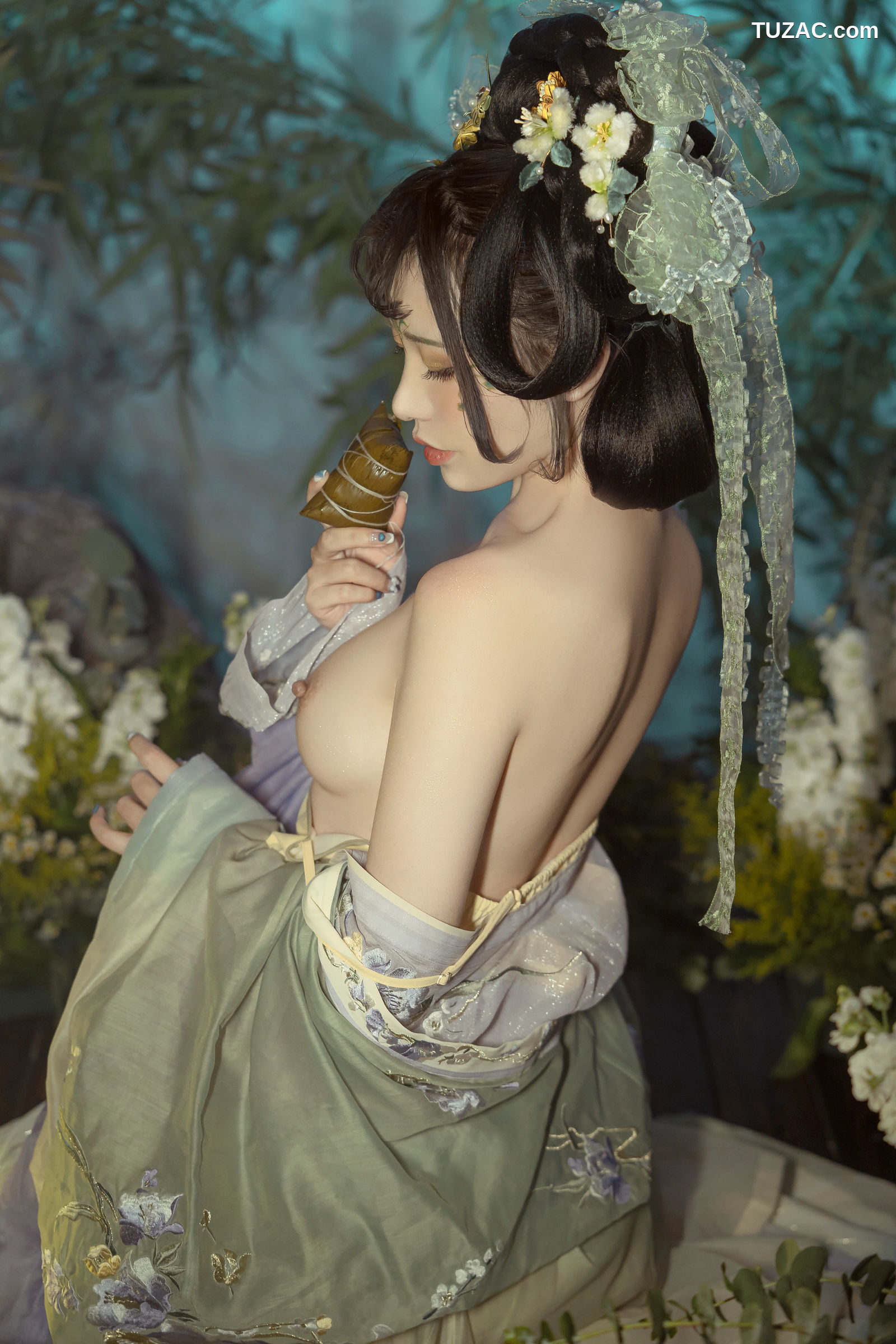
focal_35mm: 85
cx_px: 448
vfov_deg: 23.9
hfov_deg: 16.1
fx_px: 3173
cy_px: 672
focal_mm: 85
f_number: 3.5
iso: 640
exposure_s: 1/60
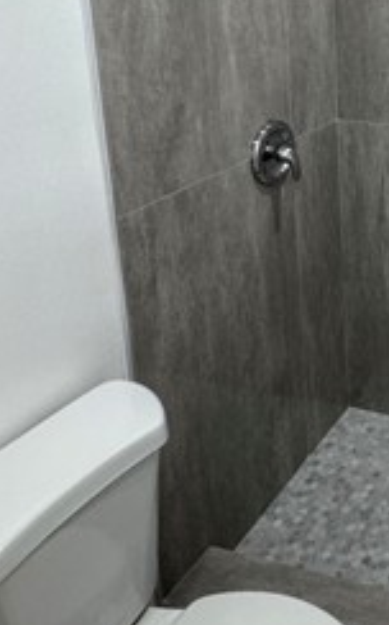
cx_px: 553
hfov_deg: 25.9
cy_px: 90
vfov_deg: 46.6
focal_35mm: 39
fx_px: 663
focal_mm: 2.22
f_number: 2.2
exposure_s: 1/120
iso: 200
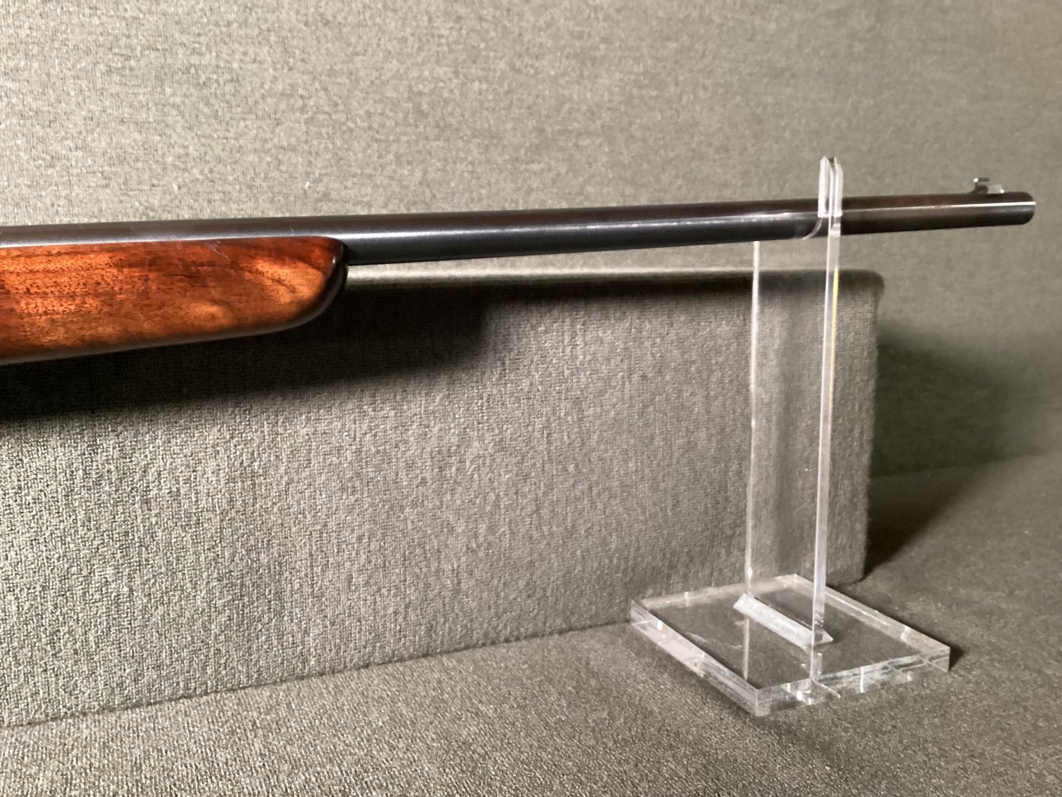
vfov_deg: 45.4
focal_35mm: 31
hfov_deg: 58.3
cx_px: 531
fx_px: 951
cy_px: 398
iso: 500
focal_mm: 3.3
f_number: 2.4
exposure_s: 1/25
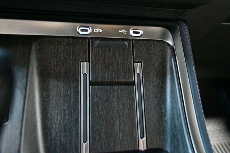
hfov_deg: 67.4
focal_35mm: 27
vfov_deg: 47.9
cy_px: 76
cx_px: 115
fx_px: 172
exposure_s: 1/20
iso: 12800
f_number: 3.5
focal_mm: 18
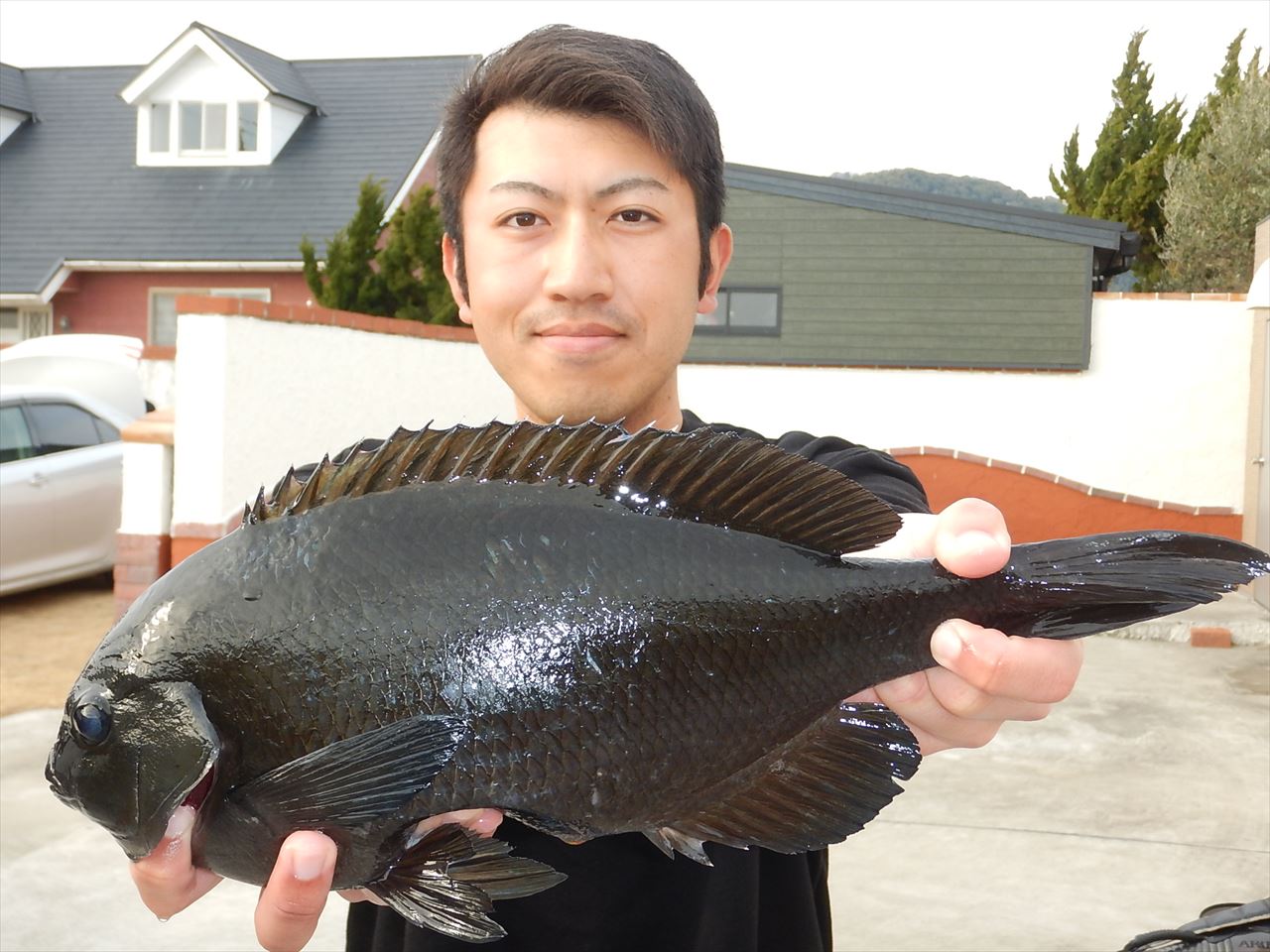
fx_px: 1761
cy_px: 476
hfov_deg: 39.7
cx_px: 635
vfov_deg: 30.3
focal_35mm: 48
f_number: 4.3
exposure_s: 1/100
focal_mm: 8.5
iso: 125
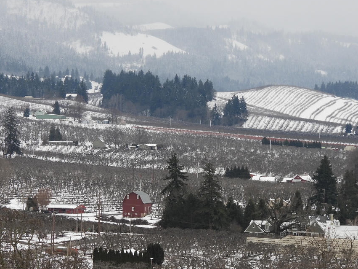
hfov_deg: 10.5
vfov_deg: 7.9
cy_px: 136
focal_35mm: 188
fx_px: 1944
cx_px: 143
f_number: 4
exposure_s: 1/320
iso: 100
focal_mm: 22.3
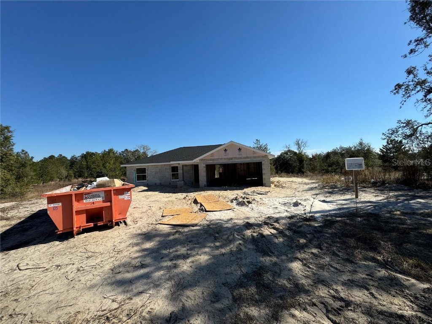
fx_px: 175
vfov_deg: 85.7
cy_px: 162
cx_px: 216
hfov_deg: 102.1
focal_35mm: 14
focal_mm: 2.22
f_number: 2.2
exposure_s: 1/2770
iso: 50
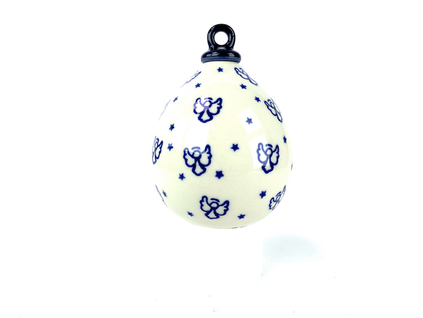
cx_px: 212
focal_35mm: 26
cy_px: 159
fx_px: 318
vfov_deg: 53.1
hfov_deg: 67.3
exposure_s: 1/331
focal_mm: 4.25
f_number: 1.8
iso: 25
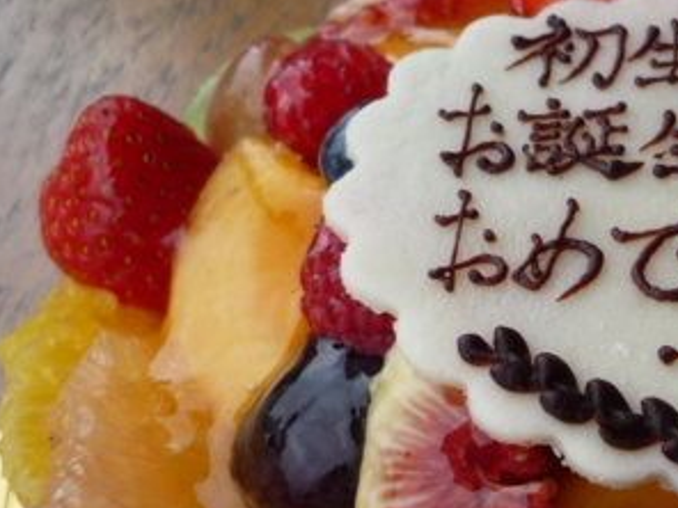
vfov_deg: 26.7
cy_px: 382
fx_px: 1058
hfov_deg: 32.7
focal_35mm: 54
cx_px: 673
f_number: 2.8
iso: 100
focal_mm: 4.4
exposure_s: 1/200
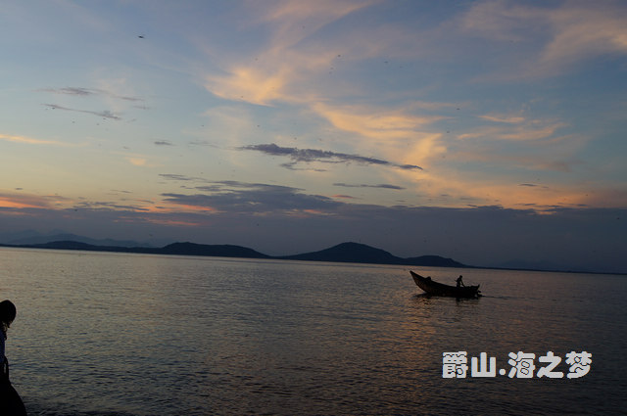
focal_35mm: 42
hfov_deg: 46.5
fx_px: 731
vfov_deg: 31.8
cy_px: 208
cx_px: 314
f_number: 5.6
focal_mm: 28
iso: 200
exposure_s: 1/80
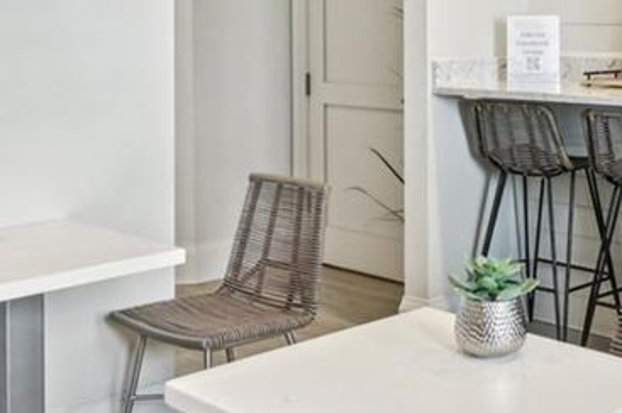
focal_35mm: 61
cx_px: 393
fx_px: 1053
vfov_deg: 21.4
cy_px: -8
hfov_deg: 32.7
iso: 400
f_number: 8
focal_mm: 14
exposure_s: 1/20
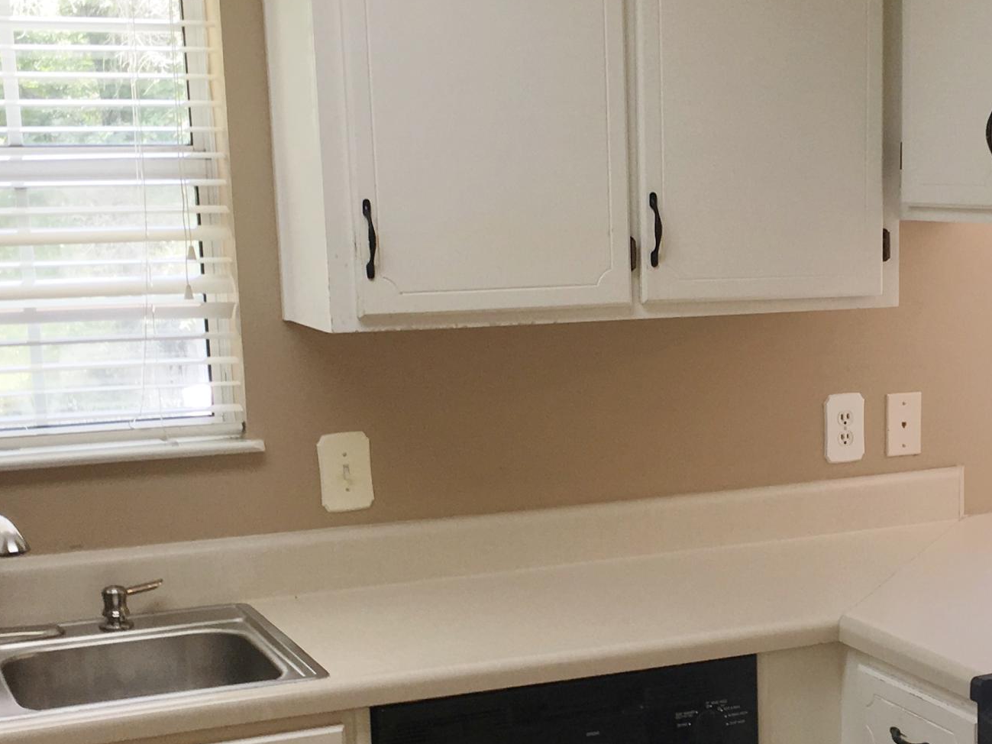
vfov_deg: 21.8
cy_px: 508
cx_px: 798
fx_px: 1920
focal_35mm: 67
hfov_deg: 28.3
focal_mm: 4.15
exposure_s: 1/40
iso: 25
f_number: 2.2
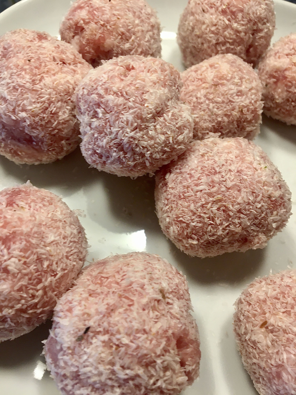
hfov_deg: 48.2
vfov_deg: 61.7
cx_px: 148
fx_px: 331
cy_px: 198
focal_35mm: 29
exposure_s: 1/33
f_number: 2.2
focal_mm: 4.15
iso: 64
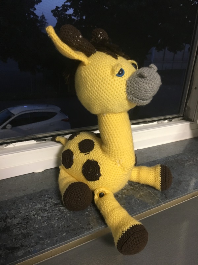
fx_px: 221
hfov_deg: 48.2
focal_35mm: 29
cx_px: 99
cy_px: 132
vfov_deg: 61.7
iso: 200
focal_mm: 4.15
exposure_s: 1/20
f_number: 2.2
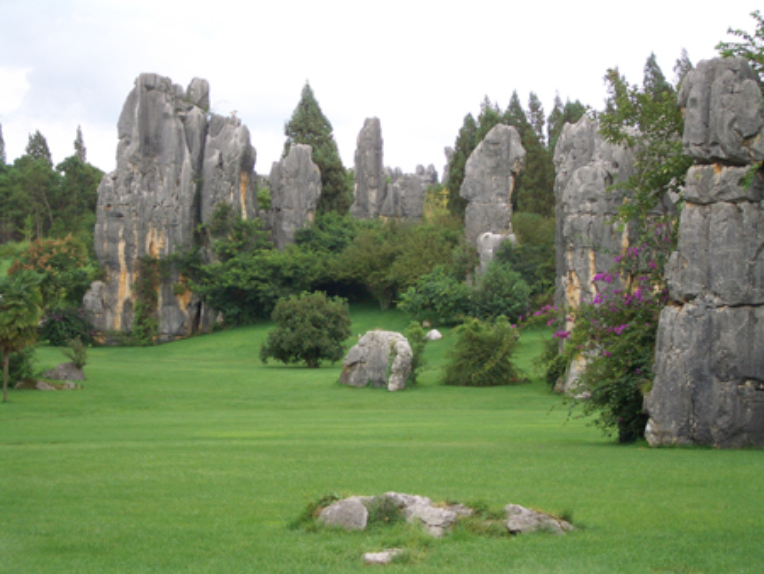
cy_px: 287
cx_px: 382
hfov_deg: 22.2
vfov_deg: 16.8
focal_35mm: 88
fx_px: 1943
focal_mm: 14.6
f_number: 4.4
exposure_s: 1/125
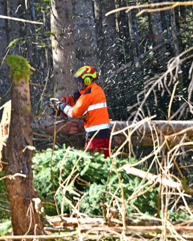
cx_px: 82
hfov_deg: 7.3
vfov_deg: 9.1
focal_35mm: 212
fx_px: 1514
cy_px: 120
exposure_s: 1/80
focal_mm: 150
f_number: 8
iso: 250
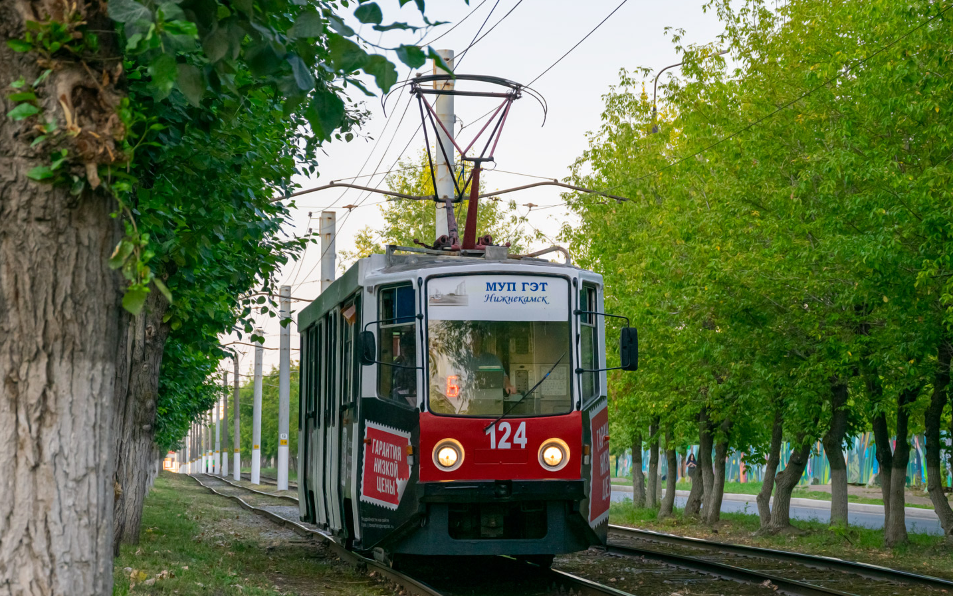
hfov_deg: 20.4
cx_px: 480
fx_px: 2650
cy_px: 317
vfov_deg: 12.8
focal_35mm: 102
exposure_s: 1/500
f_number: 5.3
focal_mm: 66
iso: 400
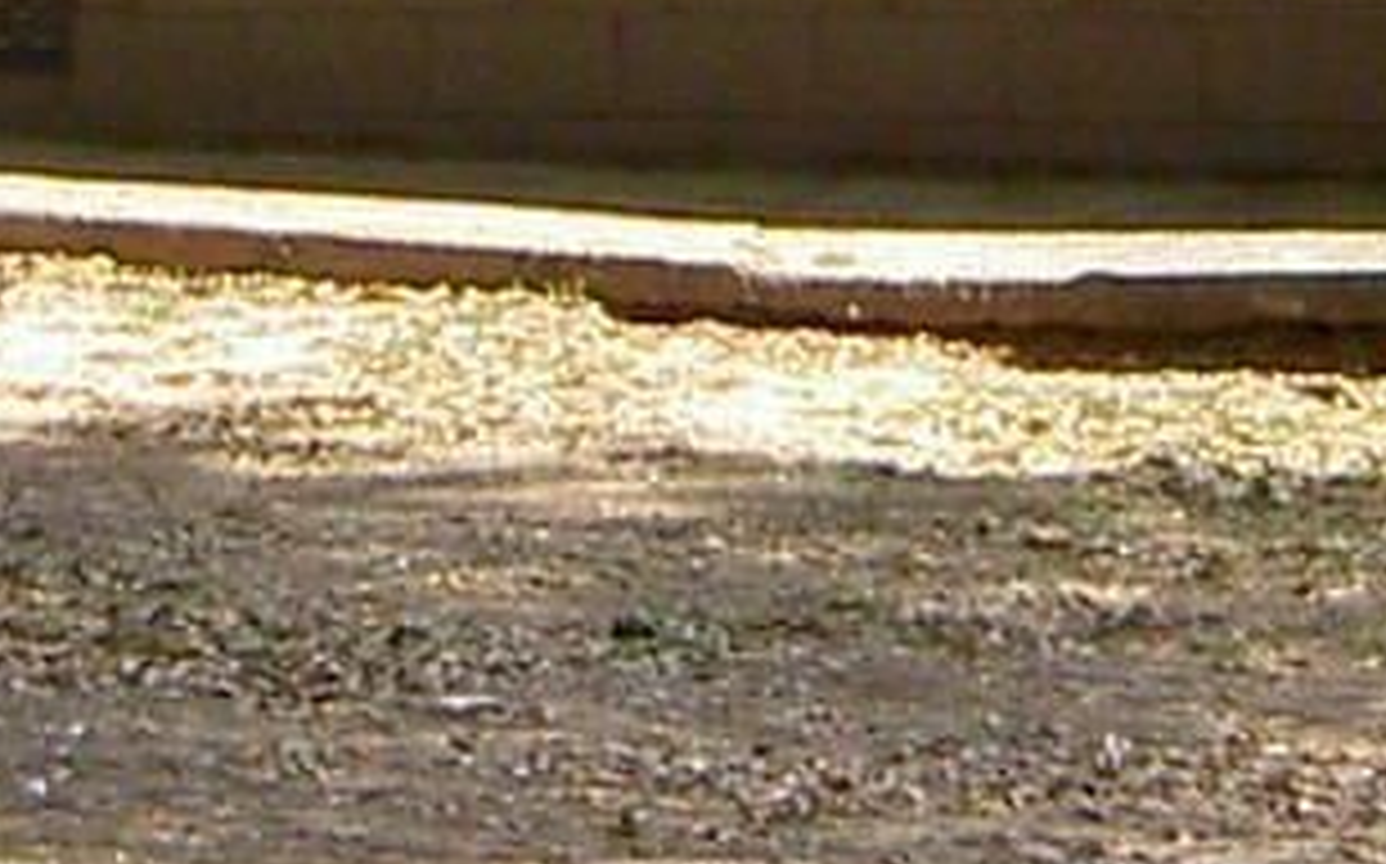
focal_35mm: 240
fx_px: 9059
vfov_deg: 5.4
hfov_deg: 8.7
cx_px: 1629
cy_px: -598
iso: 100
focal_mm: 5.6
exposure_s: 1/160
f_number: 4.7
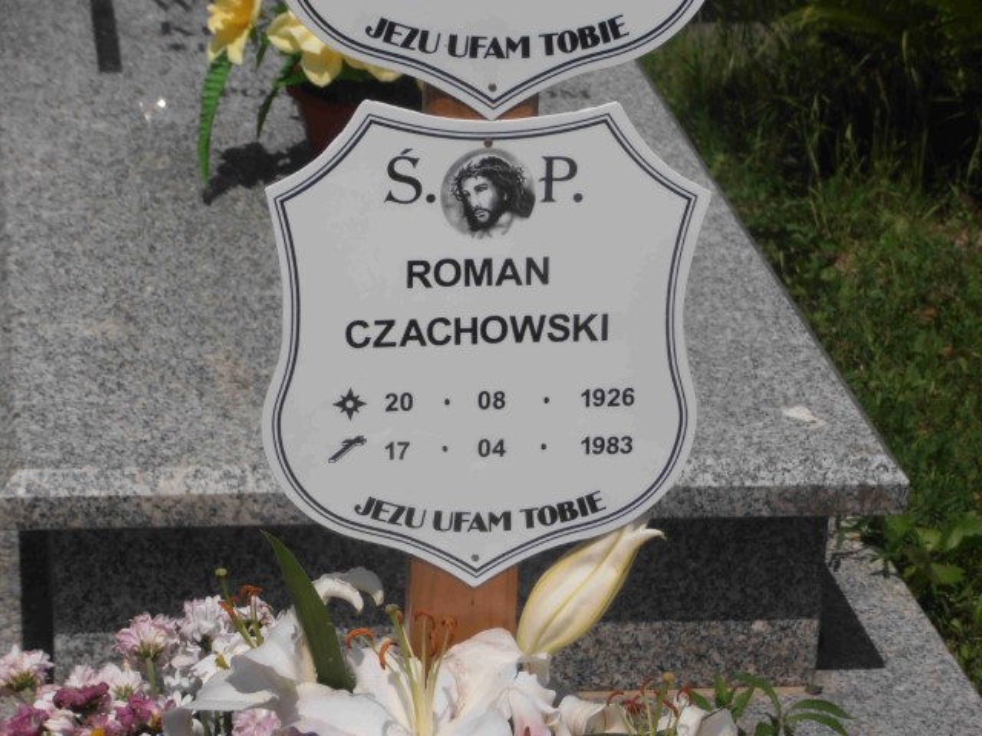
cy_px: 368
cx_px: 491
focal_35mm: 138
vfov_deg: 10.7
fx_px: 3915
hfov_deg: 14.3
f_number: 5.8
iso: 80
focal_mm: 24.39
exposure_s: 1/1600
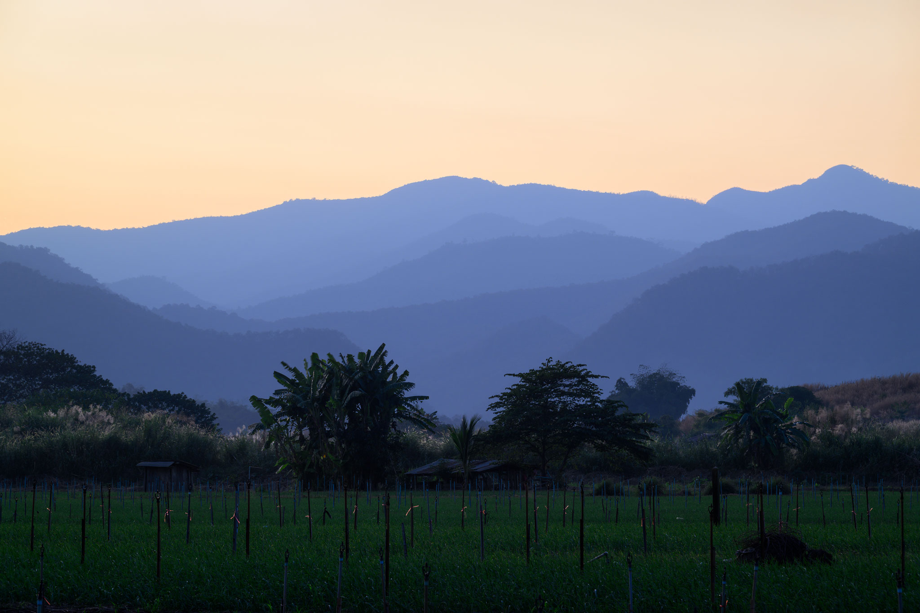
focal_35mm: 200
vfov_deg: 6.9
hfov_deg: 10.3
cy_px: 306
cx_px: 460
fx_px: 5110
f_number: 16
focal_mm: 200
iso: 100
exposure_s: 5
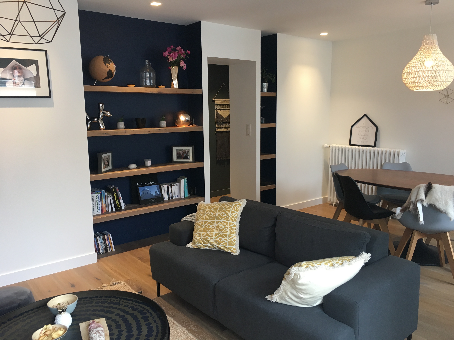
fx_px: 380
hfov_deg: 61.7
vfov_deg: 48.2
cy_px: 170
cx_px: 227
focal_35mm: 29
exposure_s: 1/33
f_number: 2.2
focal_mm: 4.15
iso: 40
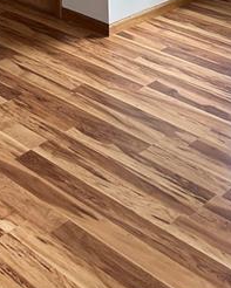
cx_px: 104
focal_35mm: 73
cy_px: -94
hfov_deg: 21.0
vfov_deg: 23.0
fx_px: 623
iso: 250
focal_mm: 6.86
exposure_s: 1/121
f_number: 1.78
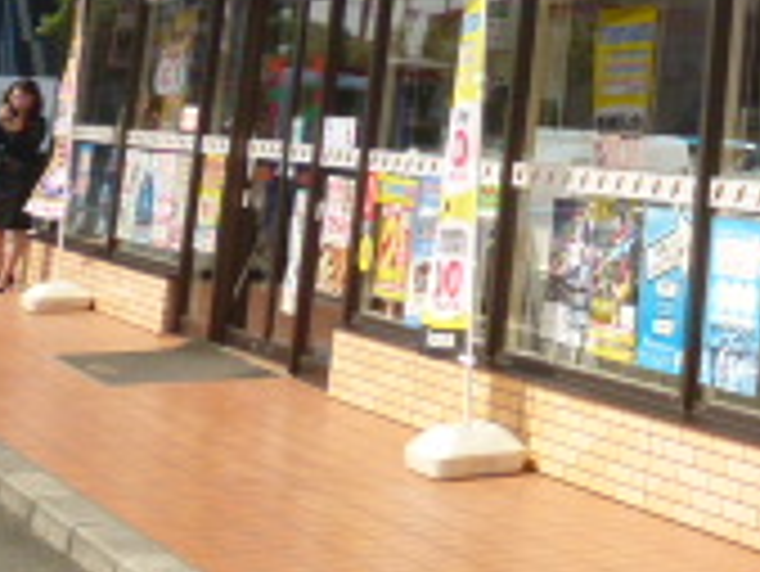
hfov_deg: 18.4
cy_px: -324
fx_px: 1999
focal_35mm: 91
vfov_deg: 14.9
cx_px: 1232
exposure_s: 1/500
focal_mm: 4.3
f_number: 5
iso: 100
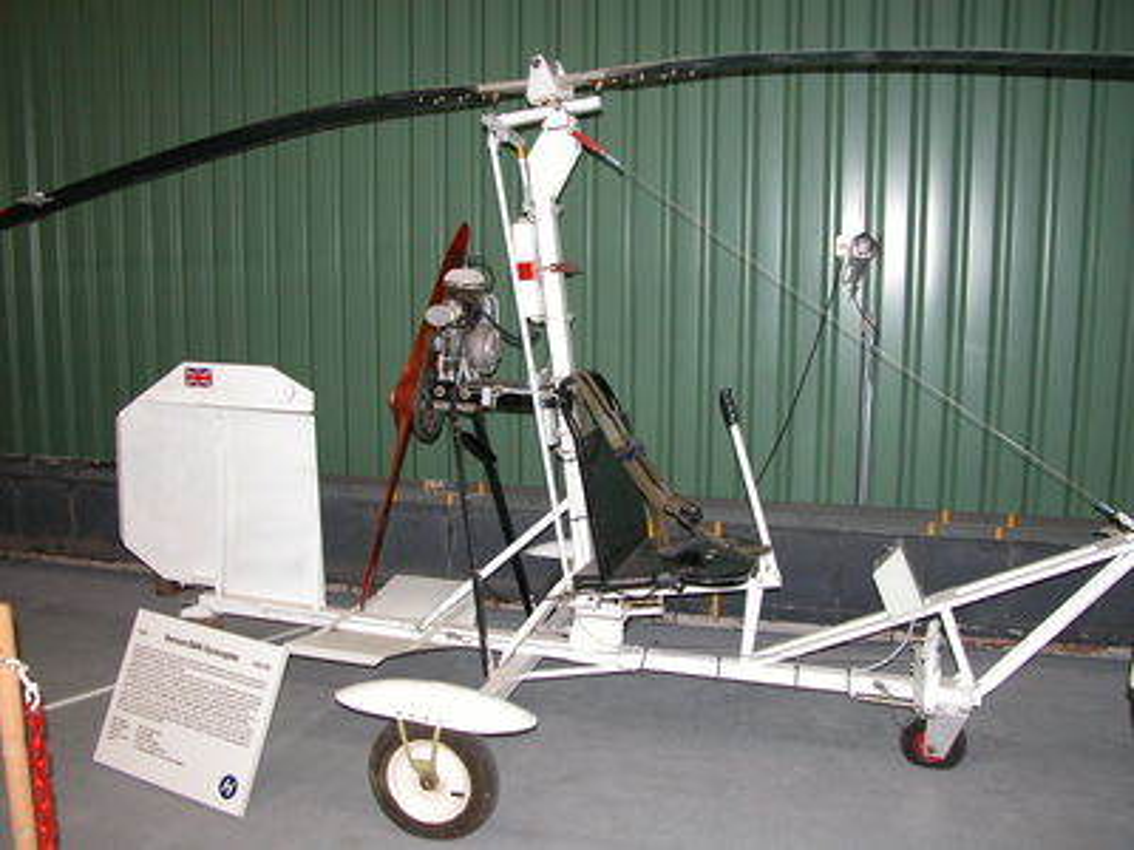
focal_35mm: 35
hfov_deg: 52.6
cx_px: 567
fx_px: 1147
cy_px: 425
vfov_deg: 40.7
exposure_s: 1/60
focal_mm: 8.9
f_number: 2.8
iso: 200
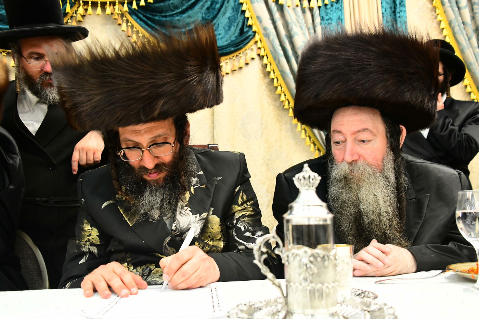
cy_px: 160
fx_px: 452
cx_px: 240
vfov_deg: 38.9
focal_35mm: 34
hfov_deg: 55.8
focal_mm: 34
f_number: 5.6
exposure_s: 1/160
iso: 3200
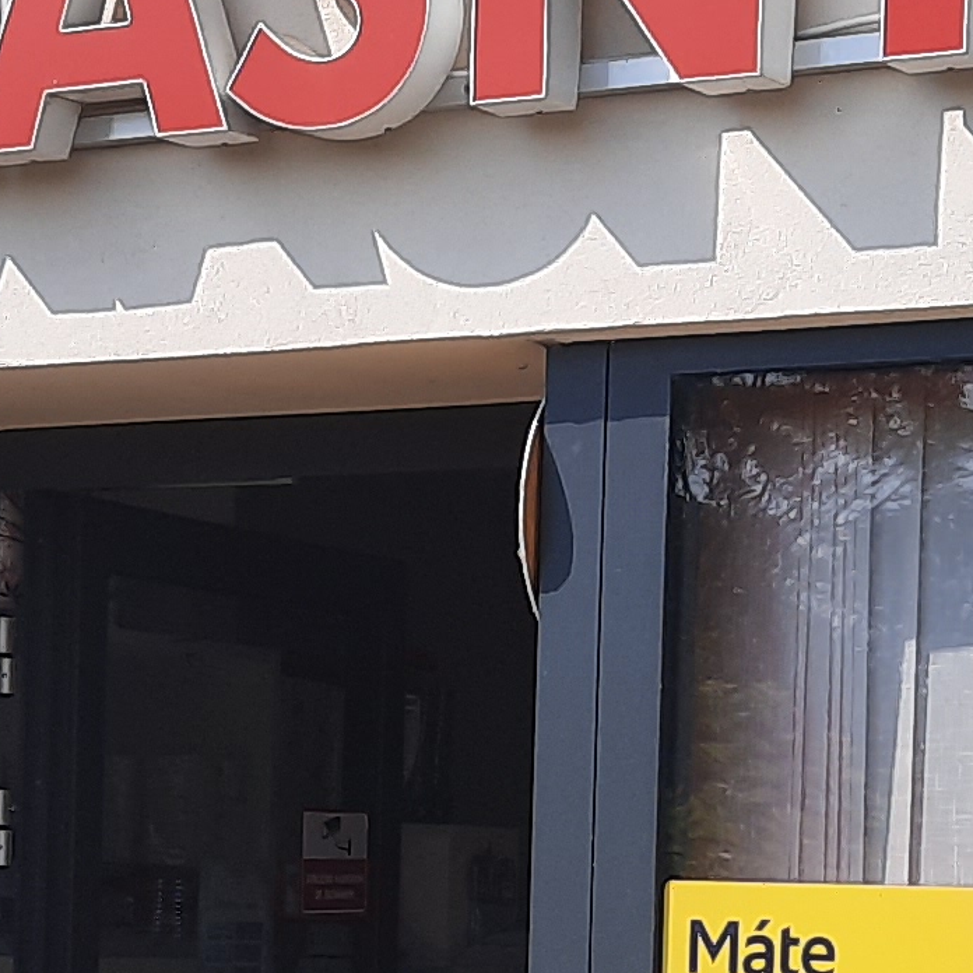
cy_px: 917
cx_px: 292
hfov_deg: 13.7
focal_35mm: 127
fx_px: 4039
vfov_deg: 13.6
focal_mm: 4.6
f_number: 2
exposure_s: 1/1078
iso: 32
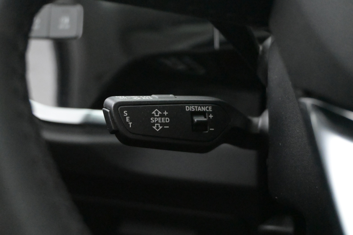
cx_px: 176
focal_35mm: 47
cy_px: 118
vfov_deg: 28.5
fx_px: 463
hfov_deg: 41.7
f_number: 5
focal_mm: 31.5
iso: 12800
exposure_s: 1/50
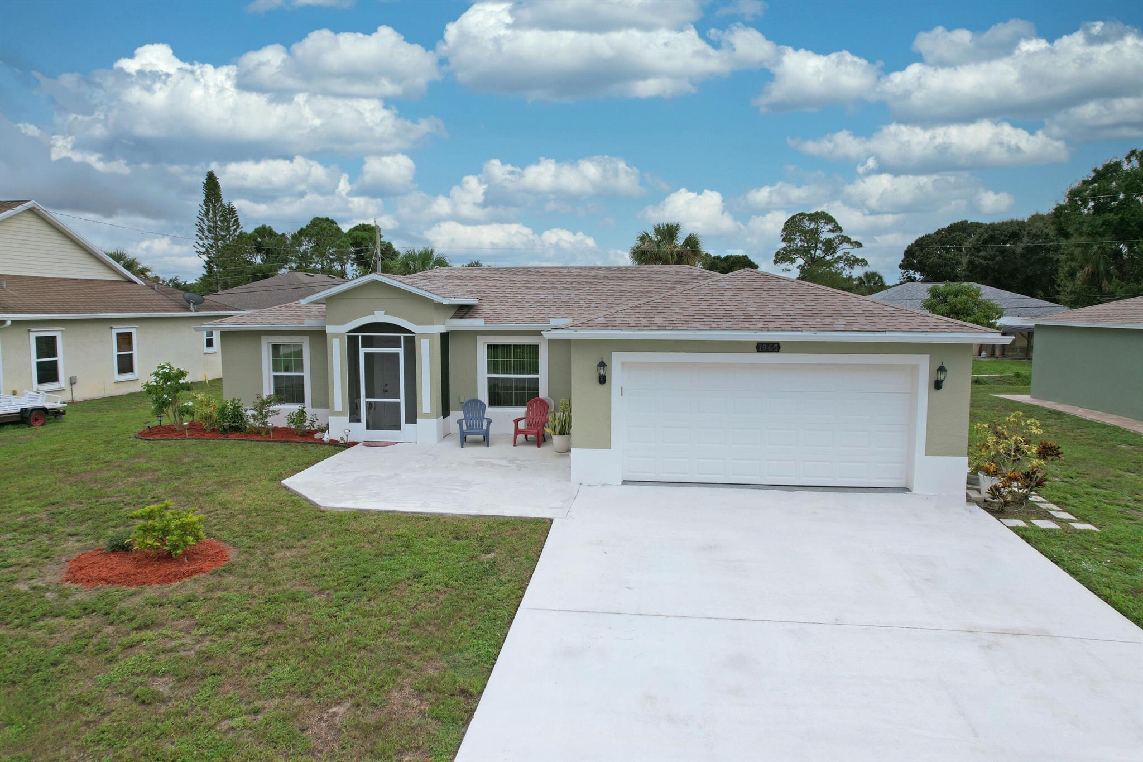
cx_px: 572
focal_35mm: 22
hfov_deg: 78.6
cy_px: 381
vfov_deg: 57.2
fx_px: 698
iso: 100
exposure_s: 1/80
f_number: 2.8
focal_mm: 8.4
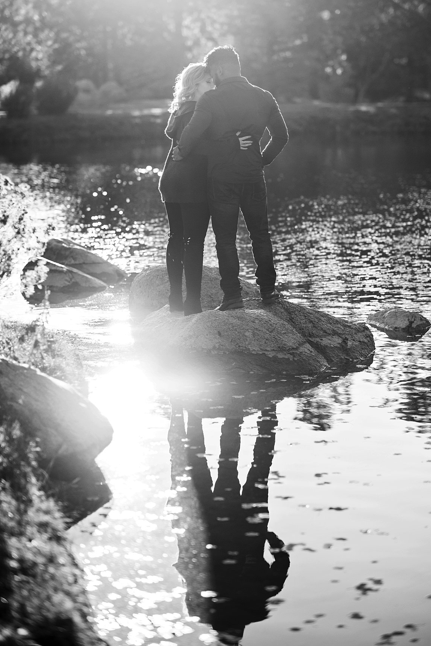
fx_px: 1813
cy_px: 264
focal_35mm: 101
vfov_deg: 20.2
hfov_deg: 13.6
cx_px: 245
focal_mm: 85
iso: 200
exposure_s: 1/3200
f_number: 2
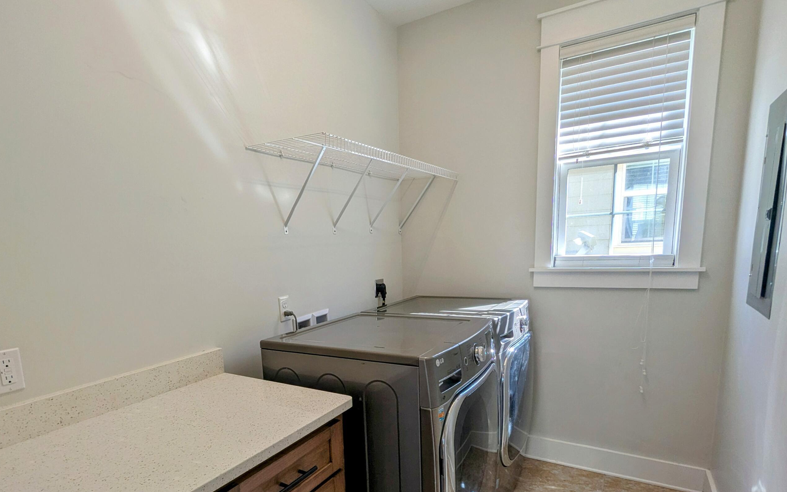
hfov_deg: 84.6
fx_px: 429
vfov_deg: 58.6
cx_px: 341
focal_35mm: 20
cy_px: 319
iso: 46
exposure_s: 1/197
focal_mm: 2.35
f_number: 2.2
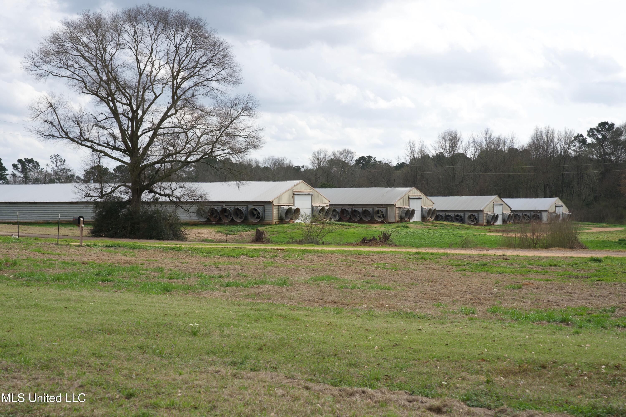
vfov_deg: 21.6
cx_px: 313
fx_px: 1095
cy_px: 208
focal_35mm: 63
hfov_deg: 31.9
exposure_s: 1/800
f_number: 8
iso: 400
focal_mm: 63
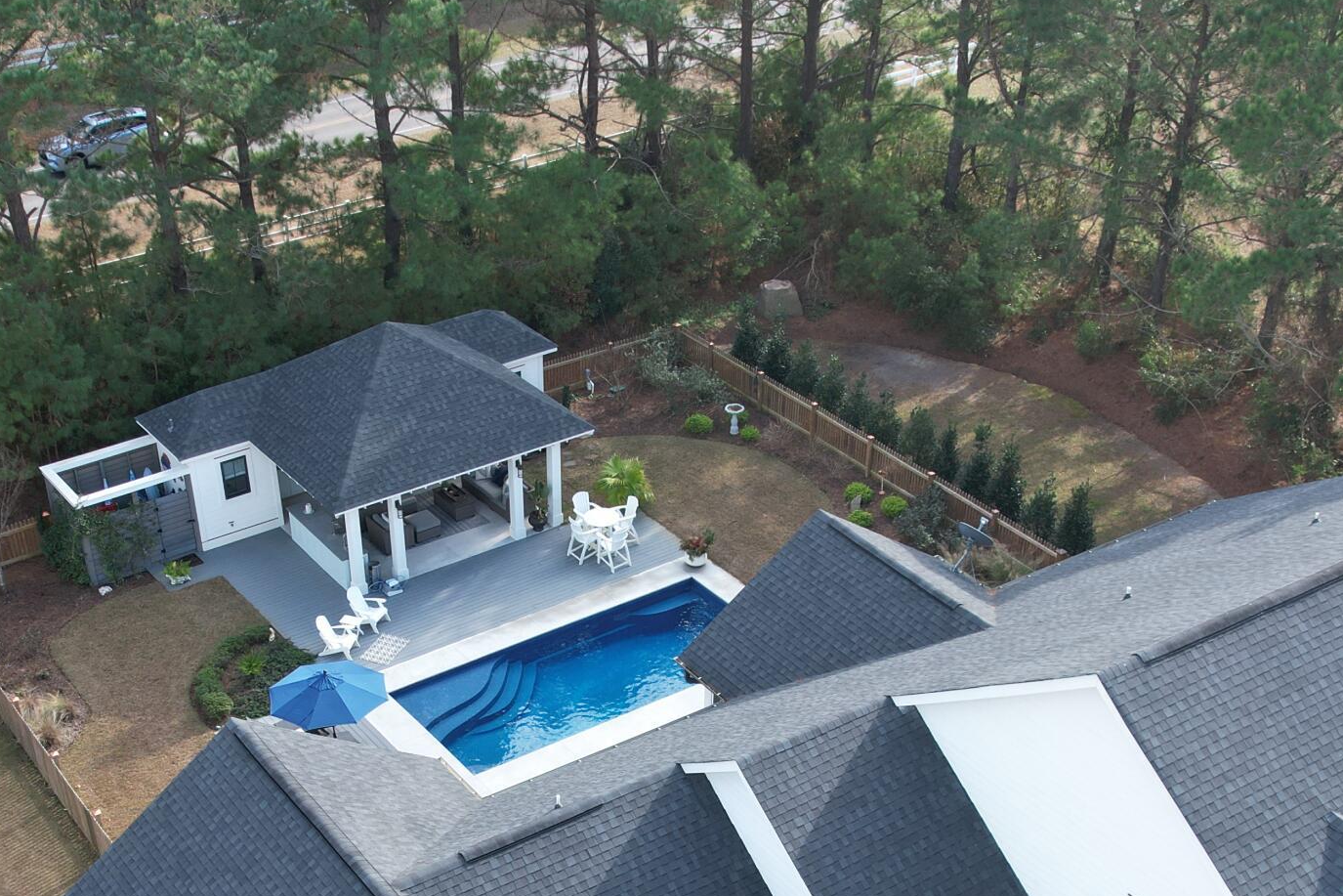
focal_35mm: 48
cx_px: 601
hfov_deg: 41.1
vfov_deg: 27.0
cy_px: 816
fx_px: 1791
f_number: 2.8
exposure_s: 1/320
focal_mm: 8.38
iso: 100
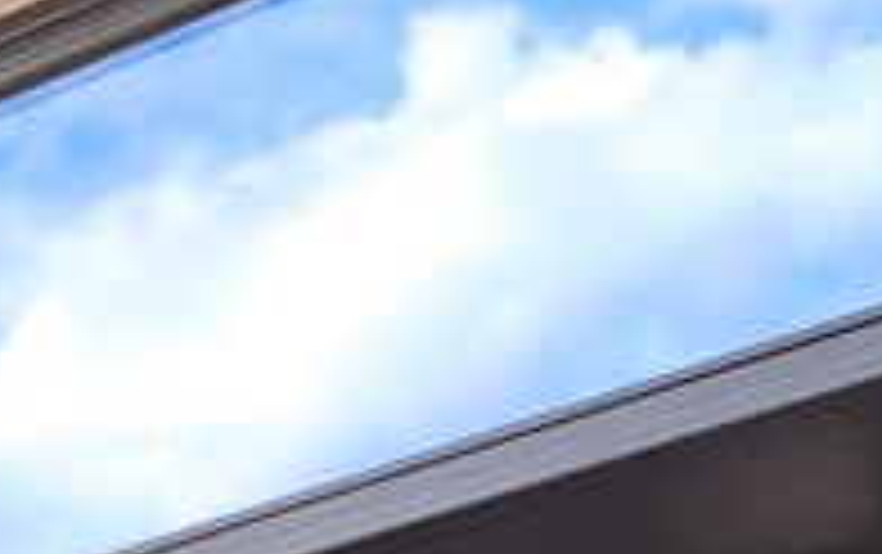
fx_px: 4332
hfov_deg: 11.3
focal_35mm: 180
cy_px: 1991
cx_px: -313
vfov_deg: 6.3
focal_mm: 4.65
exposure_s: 1/101
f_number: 1.8
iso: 32
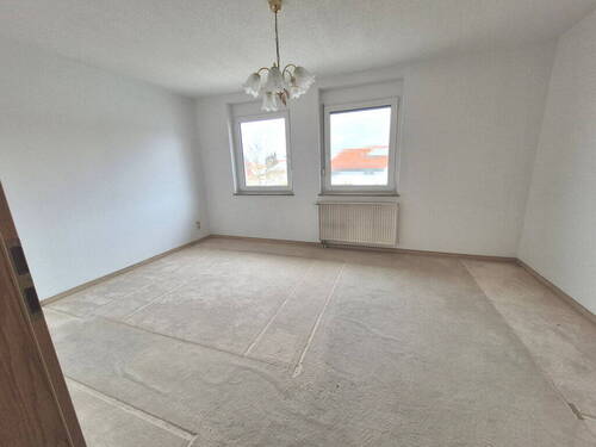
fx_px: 224
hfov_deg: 106.2
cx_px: 298
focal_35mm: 13
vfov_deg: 89.9
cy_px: 224
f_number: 2.2
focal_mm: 1.74
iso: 50
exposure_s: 1/162
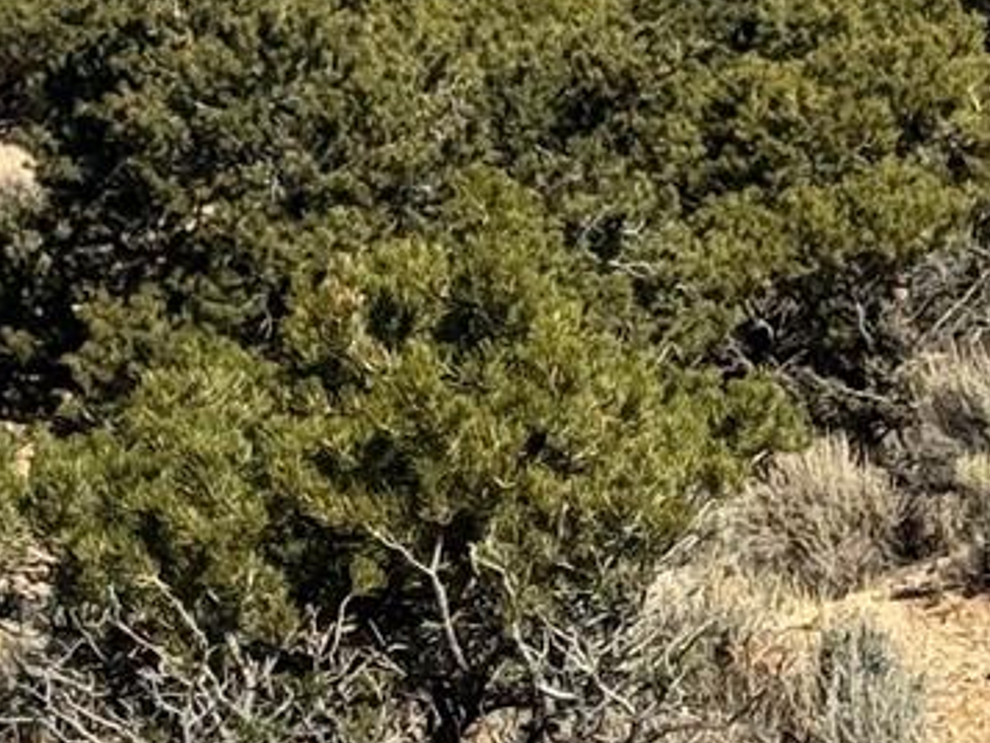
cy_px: 607
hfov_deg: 9.2
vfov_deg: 6.9
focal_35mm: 215
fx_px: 6151
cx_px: 771
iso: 64
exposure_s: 1/4975
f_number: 1.78
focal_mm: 6.76
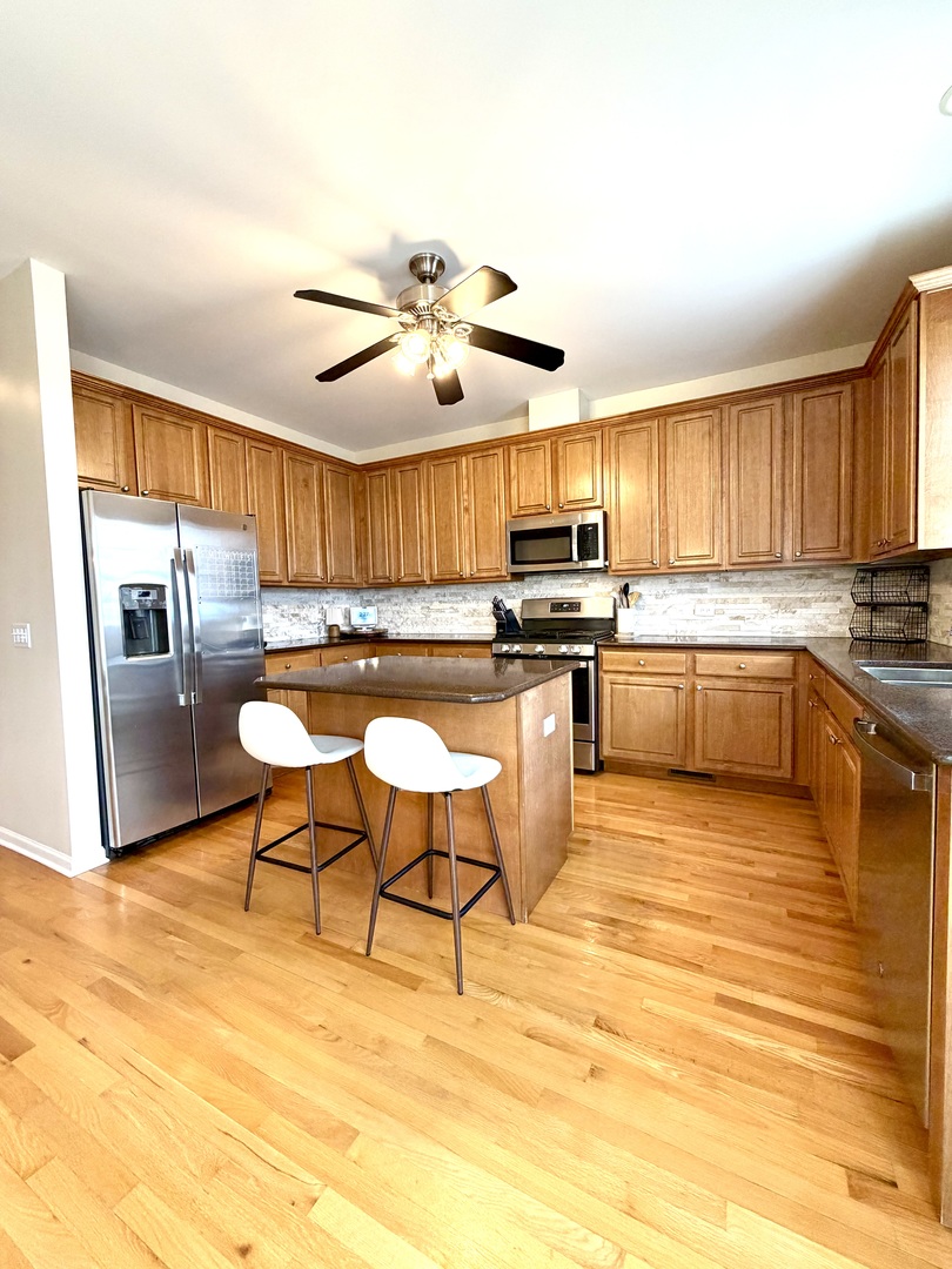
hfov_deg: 85.7
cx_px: 476
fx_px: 513
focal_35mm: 14
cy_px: 634
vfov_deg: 102.1
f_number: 2.2
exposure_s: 1/60
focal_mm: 2.22
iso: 200
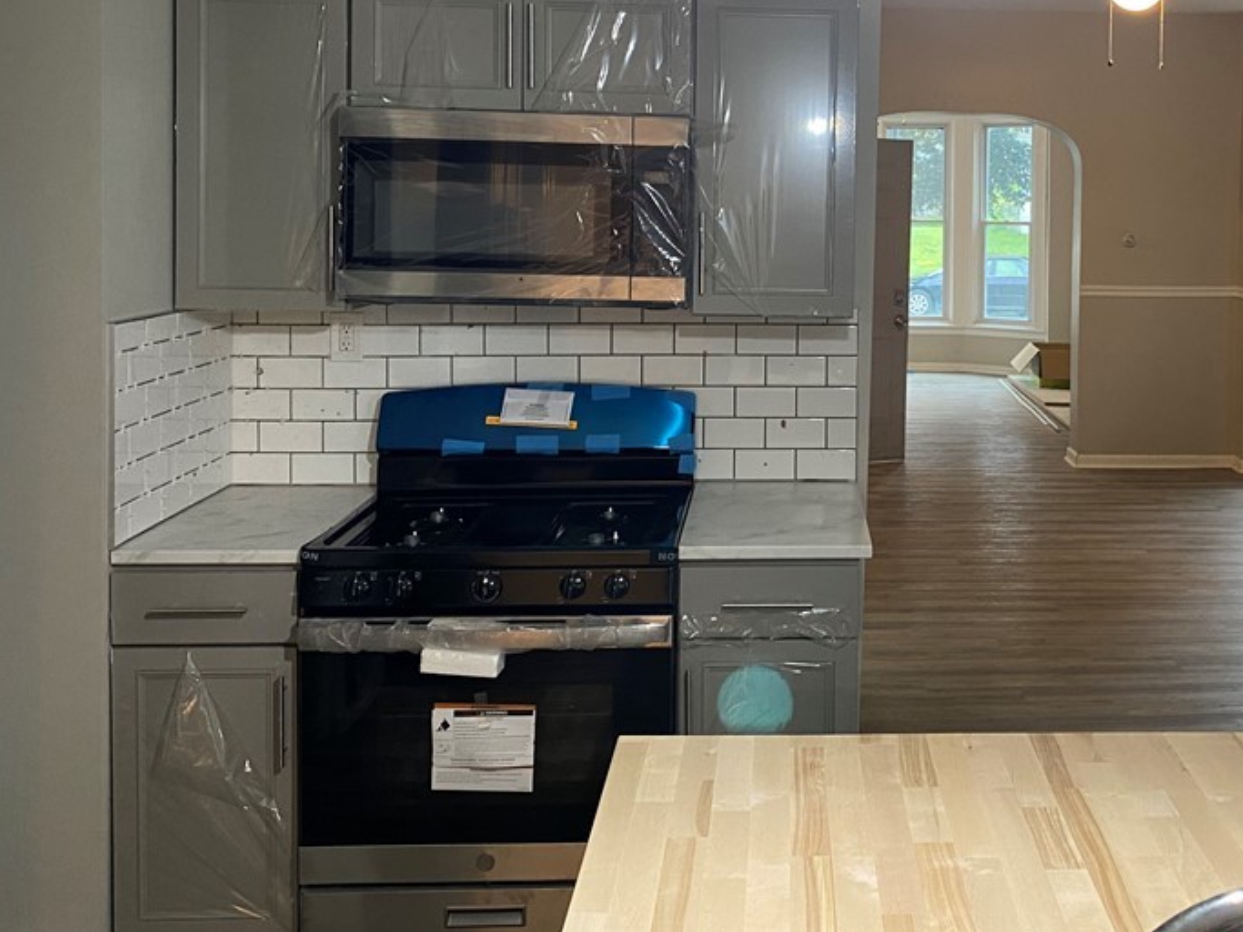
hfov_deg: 46.9
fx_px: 1400
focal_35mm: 39
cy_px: 258
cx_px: 857
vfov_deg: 36.1
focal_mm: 4.25
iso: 320
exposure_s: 1/40
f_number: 1.8
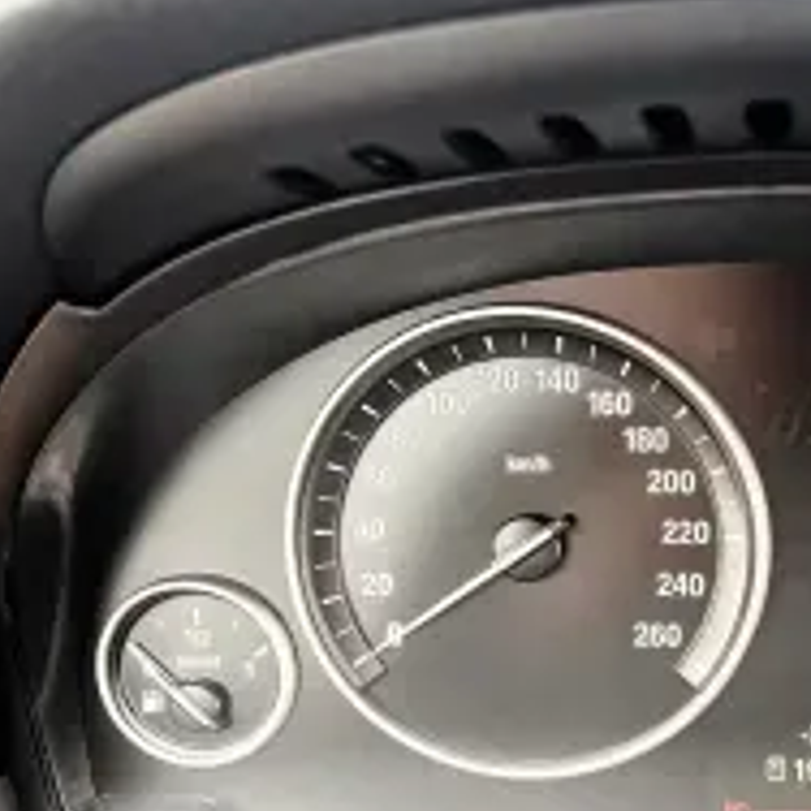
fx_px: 1166
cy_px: 548
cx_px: 751
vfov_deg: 37.9
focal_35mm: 44
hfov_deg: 35.7
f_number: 1.6
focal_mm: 5.1
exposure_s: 1/60
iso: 200
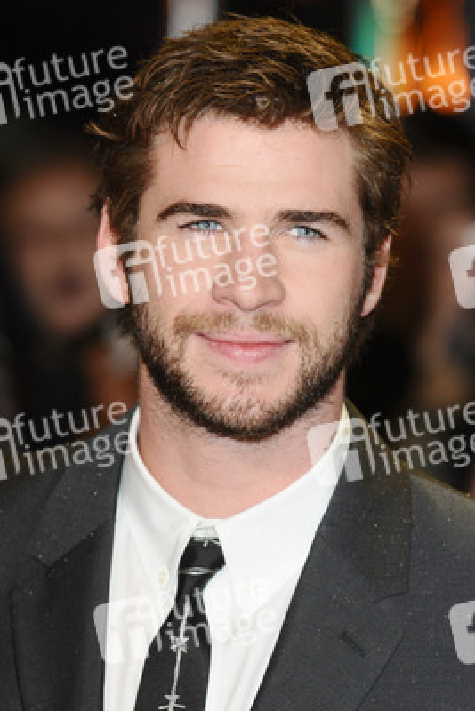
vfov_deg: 8.3
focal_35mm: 248
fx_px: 4894
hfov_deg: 5.6
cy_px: 356
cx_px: 238
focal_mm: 165
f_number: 4.5
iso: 640
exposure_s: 1/200
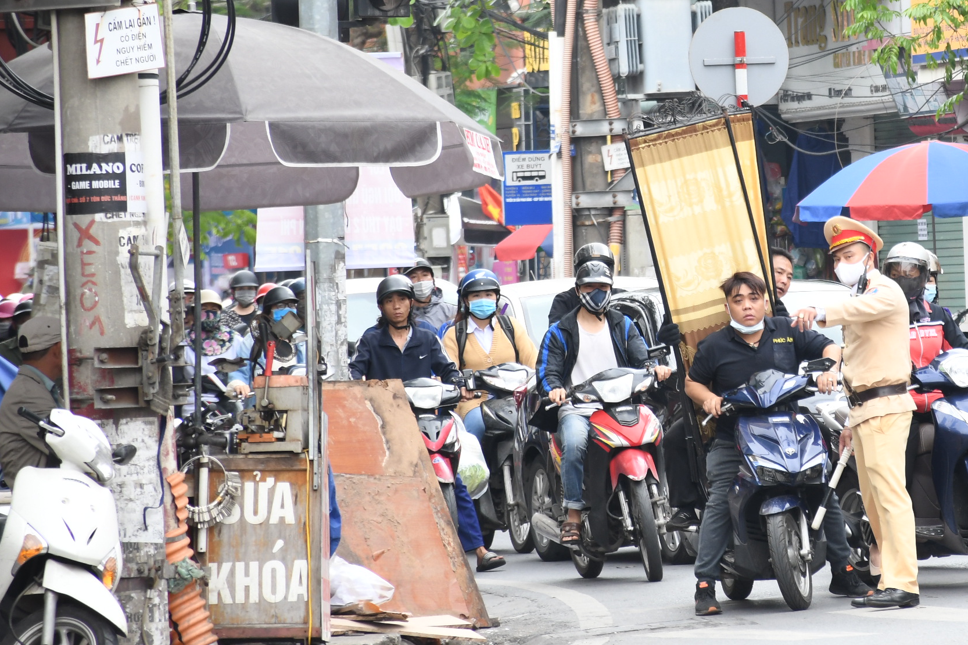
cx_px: 797
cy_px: 141
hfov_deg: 5.9
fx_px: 9436
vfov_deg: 3.9
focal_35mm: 351
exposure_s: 1/200
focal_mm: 140
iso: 400
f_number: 5.6
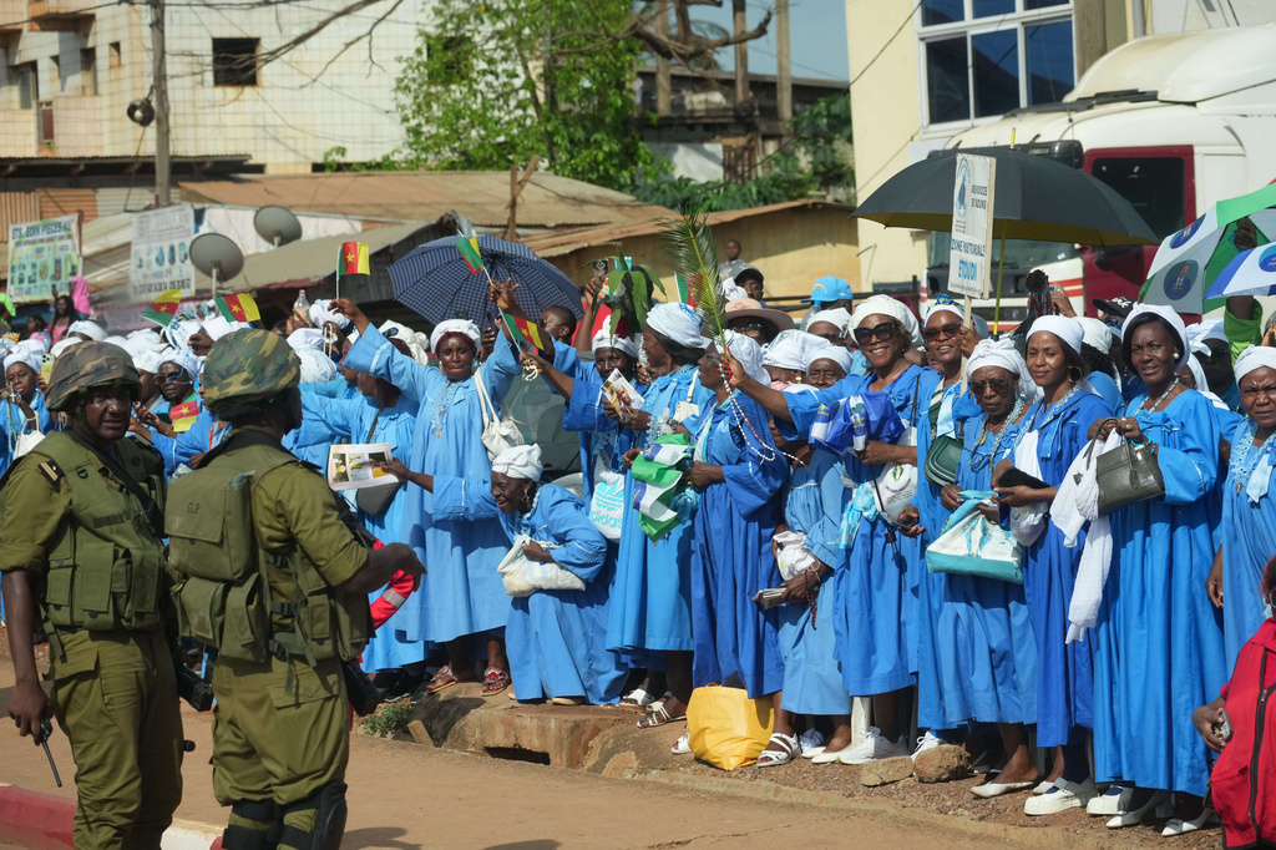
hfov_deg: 16.7
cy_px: 425
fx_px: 4358
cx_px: 638
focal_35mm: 123
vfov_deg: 11.1
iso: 1250
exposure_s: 1/4000
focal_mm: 123
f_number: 8
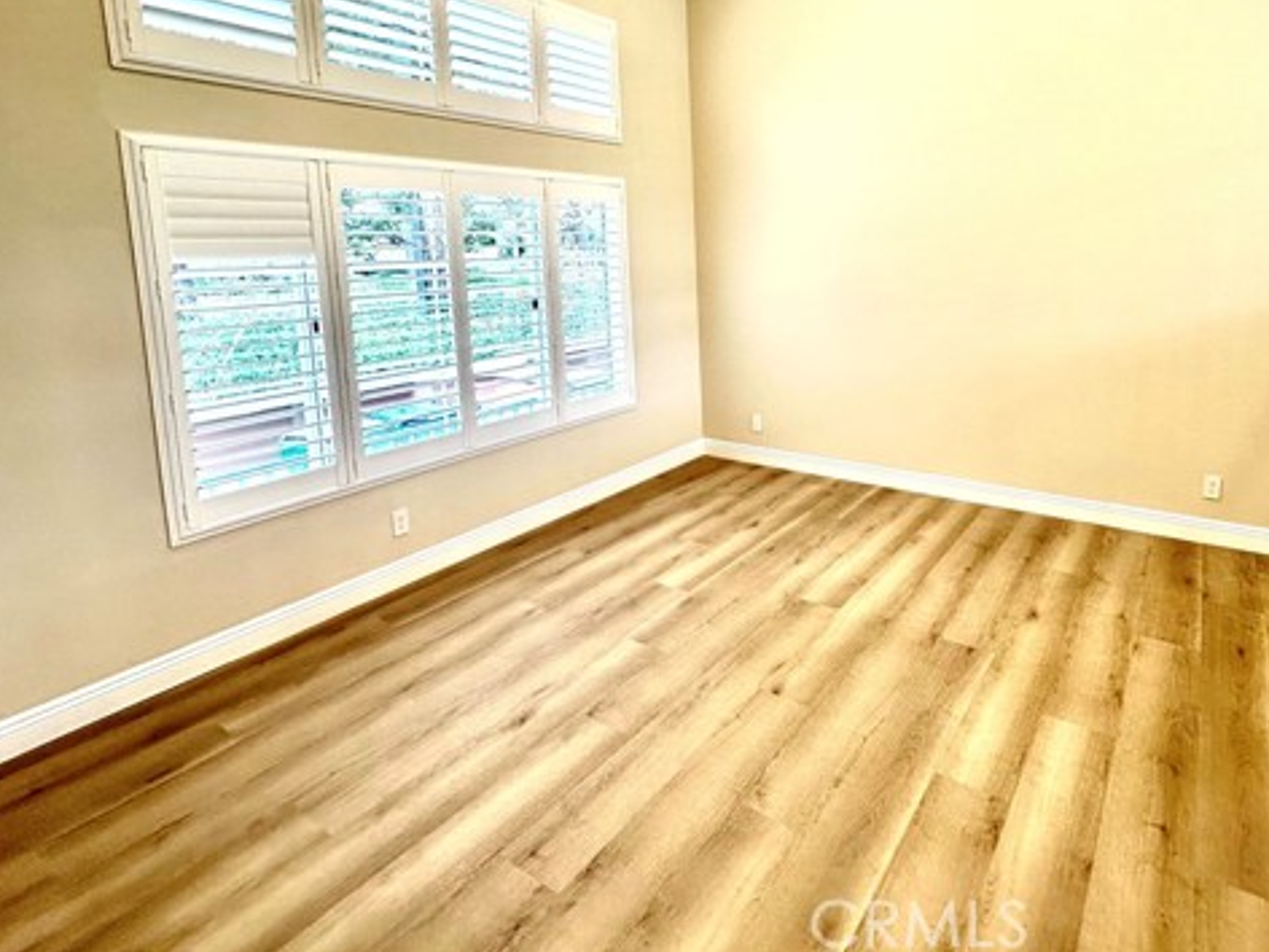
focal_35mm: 19
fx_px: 697
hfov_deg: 82.9
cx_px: 799
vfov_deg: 66.8
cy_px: 317
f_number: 2.2
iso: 80
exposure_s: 1/120
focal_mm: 2.22
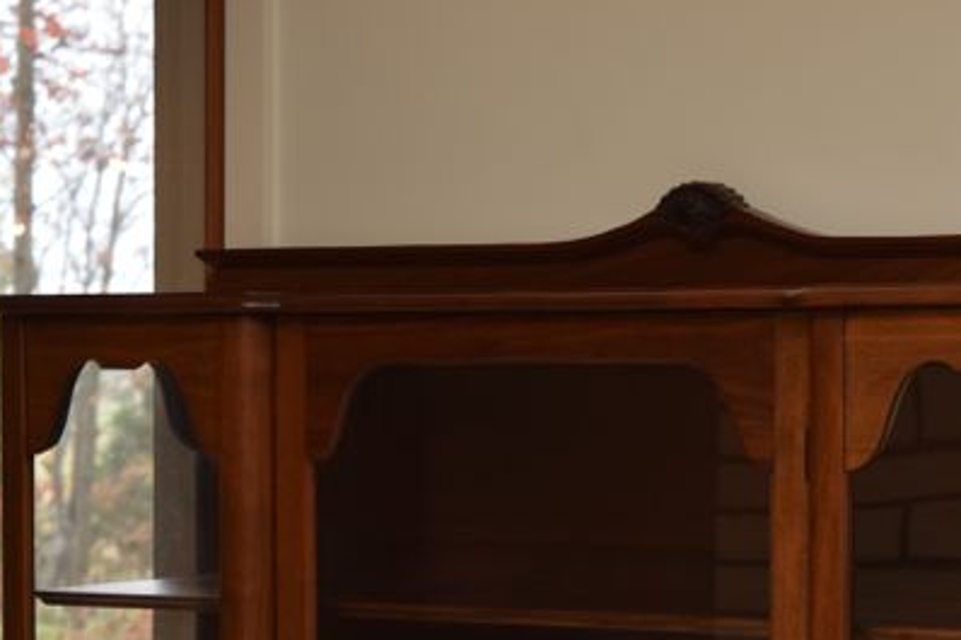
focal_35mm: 133
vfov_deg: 10.3
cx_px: 666
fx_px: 3544
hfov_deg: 15.4
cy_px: 467
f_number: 5.6
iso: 800
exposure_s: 1/125
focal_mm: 55
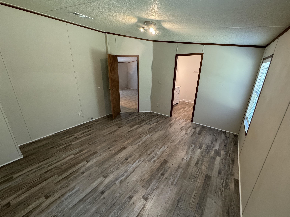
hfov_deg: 102.1
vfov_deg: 85.7
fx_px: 117
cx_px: 145
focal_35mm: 14
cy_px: 108
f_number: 2.2
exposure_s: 1/60
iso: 250
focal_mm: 2.22
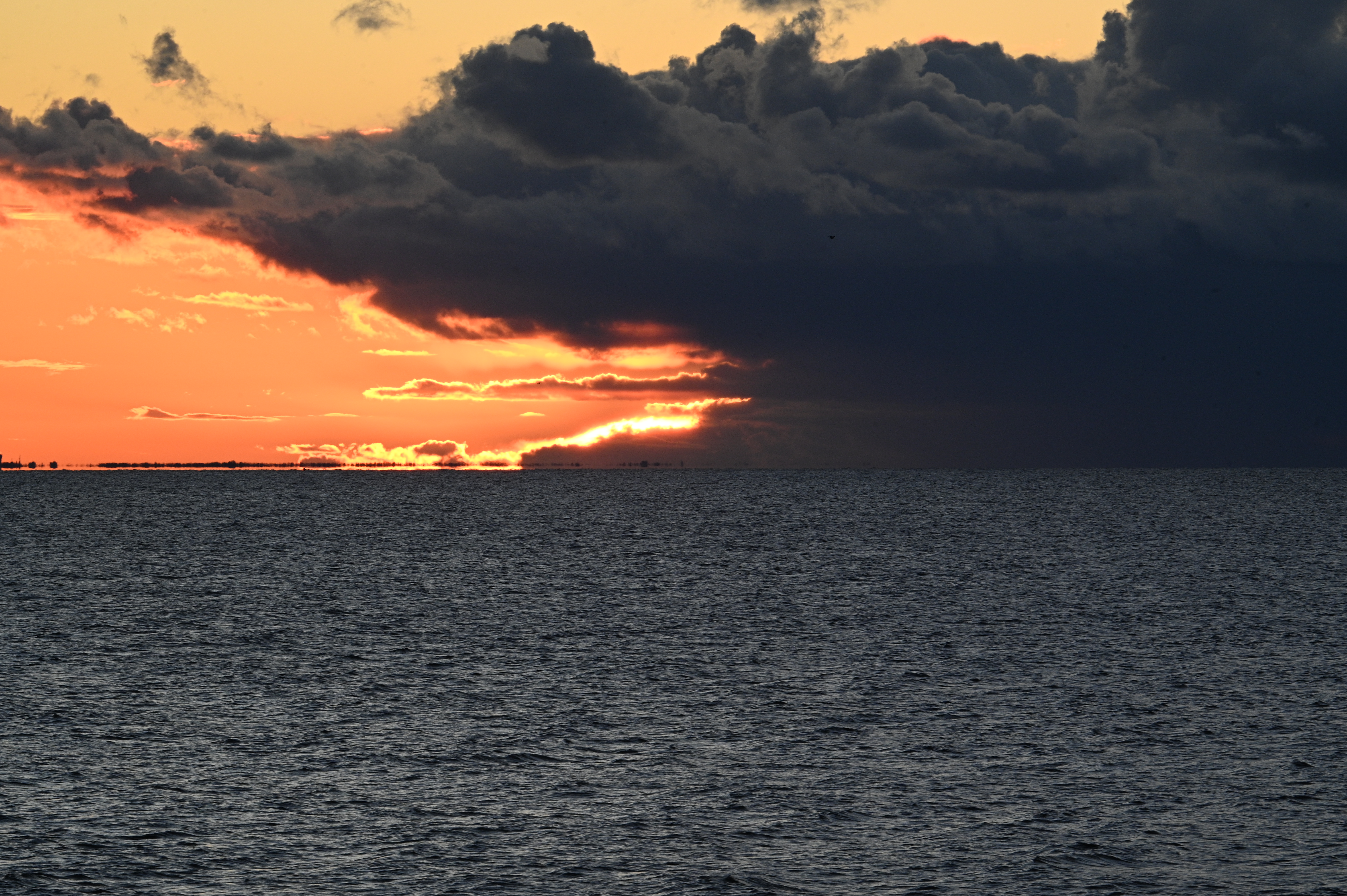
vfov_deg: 5.5
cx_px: 674
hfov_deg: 8.3
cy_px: 448
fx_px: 9273
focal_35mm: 248
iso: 720
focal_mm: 248
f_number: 20
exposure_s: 1/100
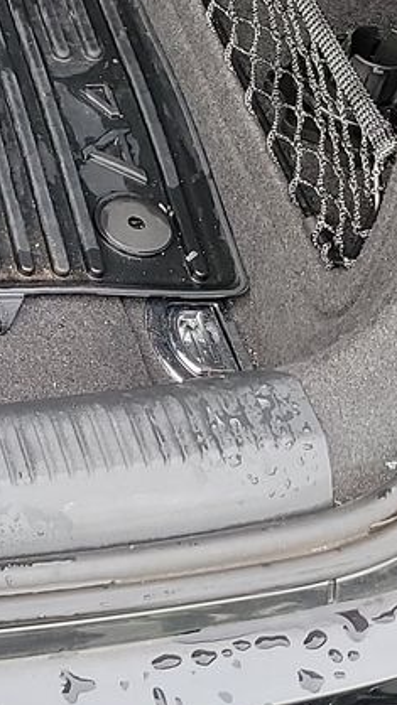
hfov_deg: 10.1
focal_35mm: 100
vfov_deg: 20.6
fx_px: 1872
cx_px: -630
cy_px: -13
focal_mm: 6.7
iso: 116
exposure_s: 1/59
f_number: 1.8
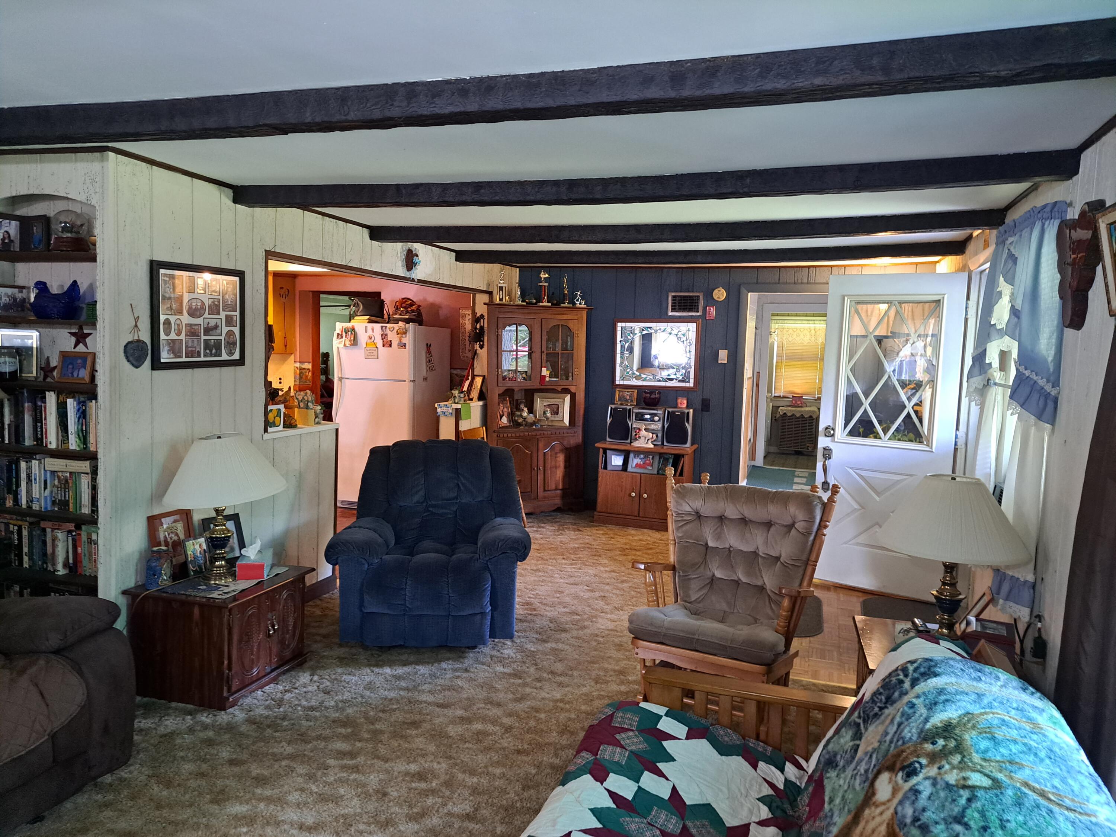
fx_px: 774
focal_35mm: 24
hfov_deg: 71.6
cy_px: 418
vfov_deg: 56.8
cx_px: 558
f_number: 1.8
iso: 320
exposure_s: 1/30
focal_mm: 5.23
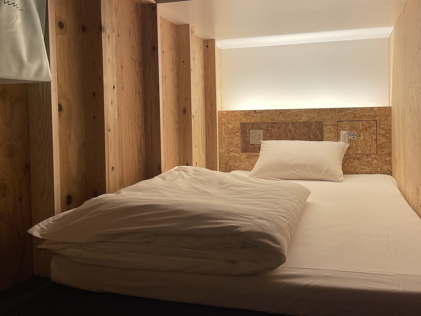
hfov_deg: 56.5
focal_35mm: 32
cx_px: 244
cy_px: 132
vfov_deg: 44.0
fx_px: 389
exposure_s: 1/102
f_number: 1.6
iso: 125
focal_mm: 4.2
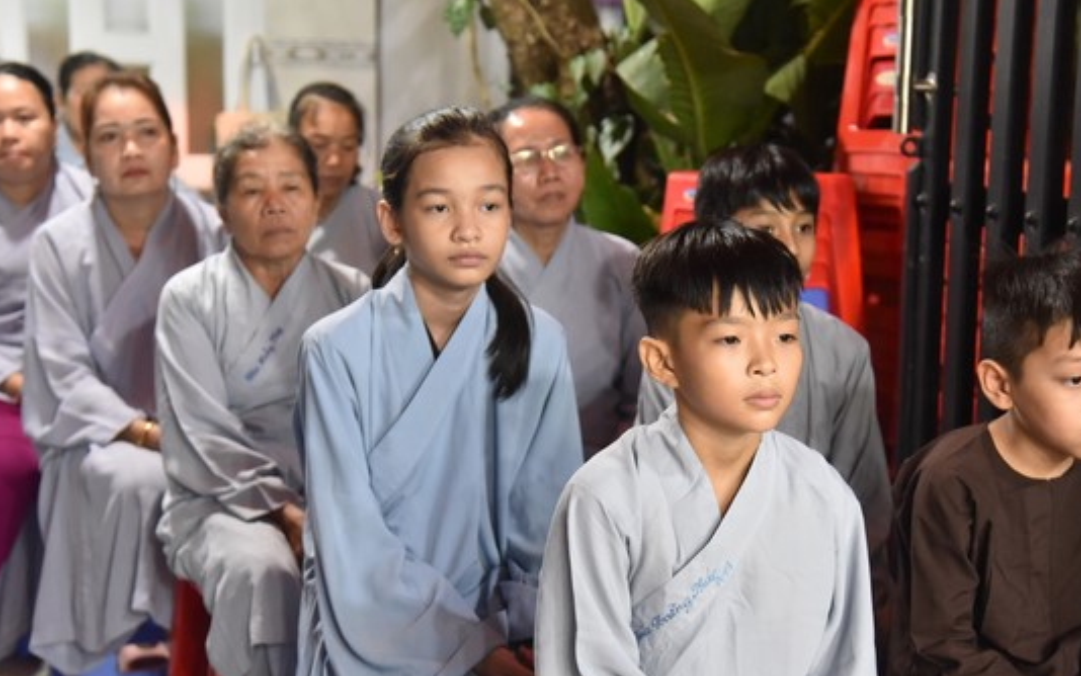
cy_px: 326
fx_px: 2122
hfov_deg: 28.6
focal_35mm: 72
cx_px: 555
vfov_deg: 18.1
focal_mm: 58
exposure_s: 1/100
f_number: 4
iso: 6400
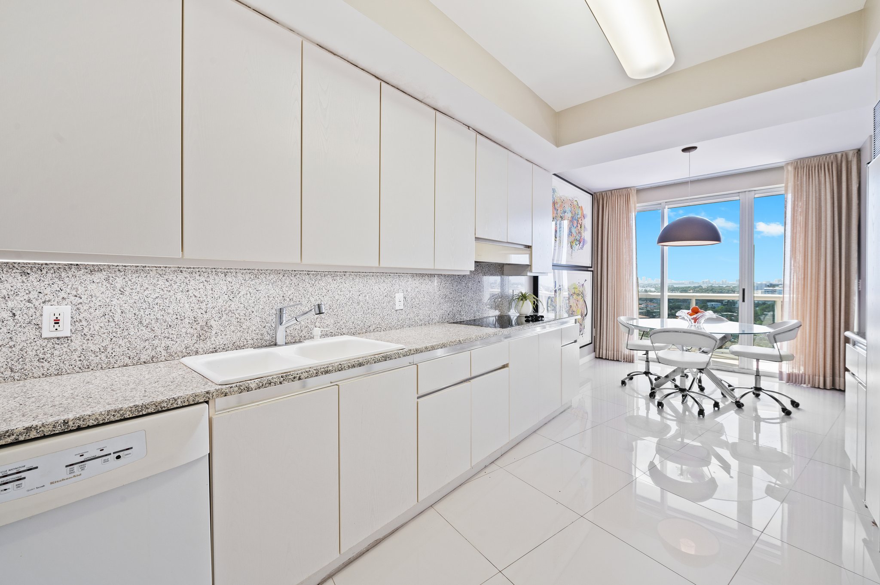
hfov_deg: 104.3
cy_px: 292
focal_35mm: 14
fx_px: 342
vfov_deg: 81.1
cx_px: 440
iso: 200
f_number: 8
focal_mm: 14
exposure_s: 1/15
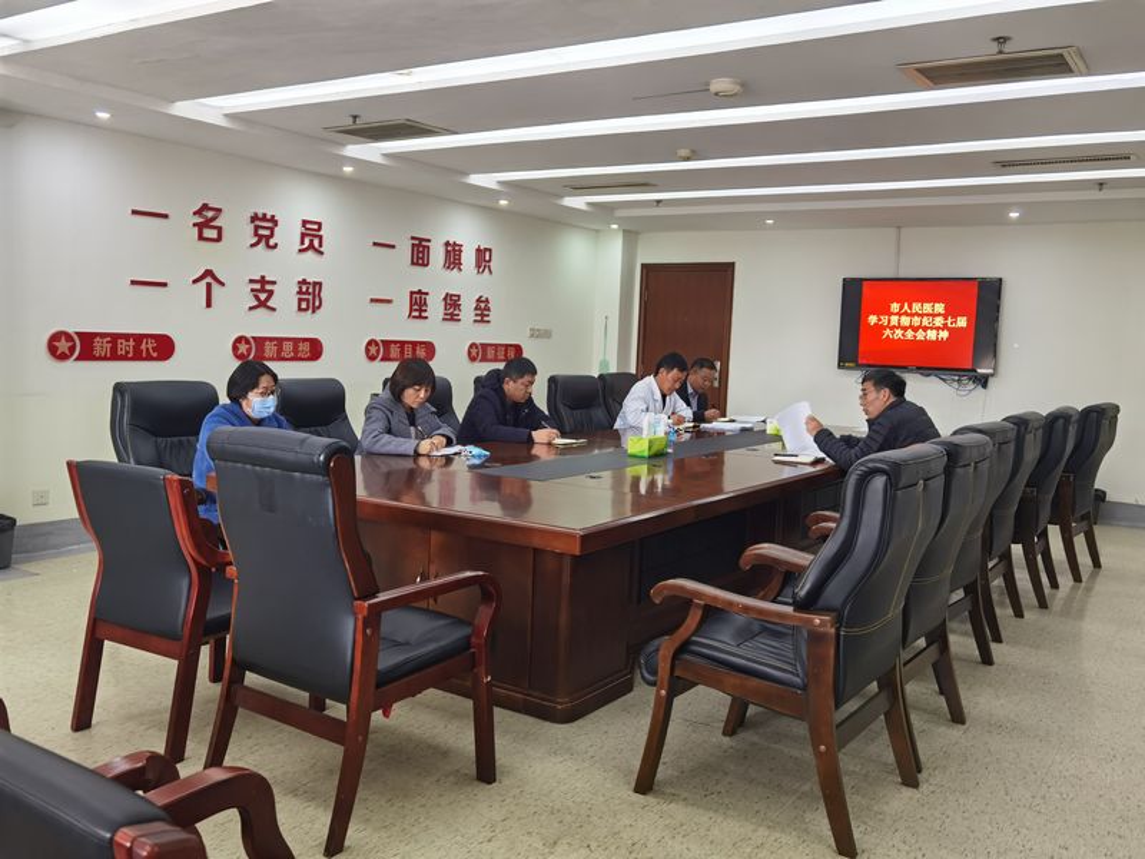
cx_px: 572
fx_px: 992
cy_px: 430
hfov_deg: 60.0
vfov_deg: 46.8
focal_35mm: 30
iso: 64
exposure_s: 1/50
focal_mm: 6.71
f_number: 1.9
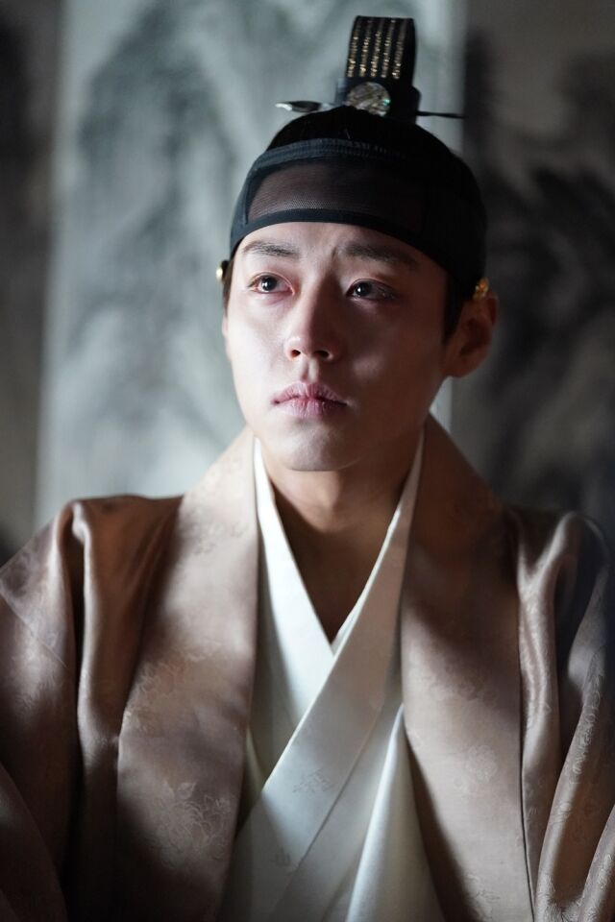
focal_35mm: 150
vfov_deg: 13.7
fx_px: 3843
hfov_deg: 9.1
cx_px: 308
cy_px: 461
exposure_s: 1/125
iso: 8000
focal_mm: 150
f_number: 2.8
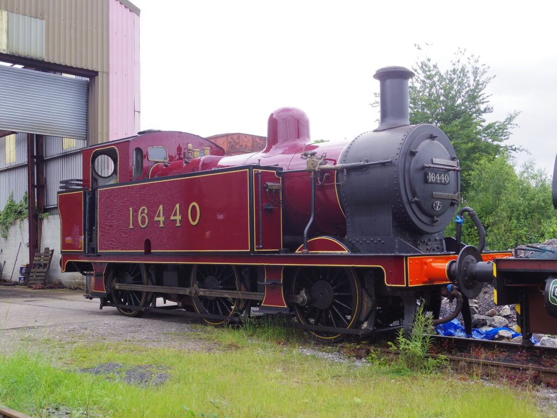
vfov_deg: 35.1
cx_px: 278
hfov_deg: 45.8
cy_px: 209
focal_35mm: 41
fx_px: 660
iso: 200
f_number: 4.5
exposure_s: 1/320
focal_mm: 9
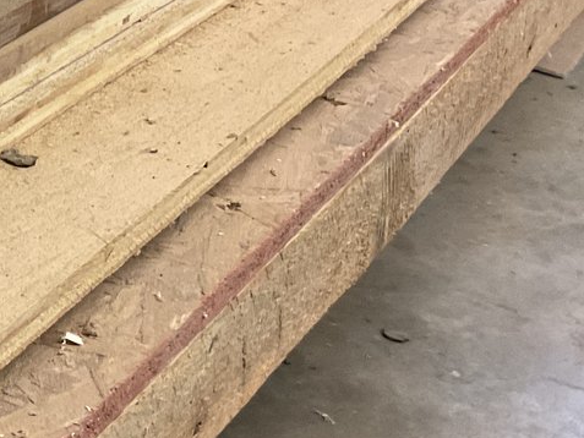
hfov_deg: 19.2
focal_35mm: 92
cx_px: -232
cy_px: 140
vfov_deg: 16.0
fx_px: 1553
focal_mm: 3
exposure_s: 1/60
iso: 250
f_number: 1.8
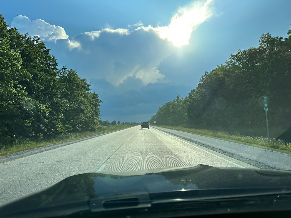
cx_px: 146
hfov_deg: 71.6
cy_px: 109
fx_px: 202
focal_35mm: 24
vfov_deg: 56.8
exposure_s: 1/2203
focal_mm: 6.86
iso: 80
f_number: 1.78
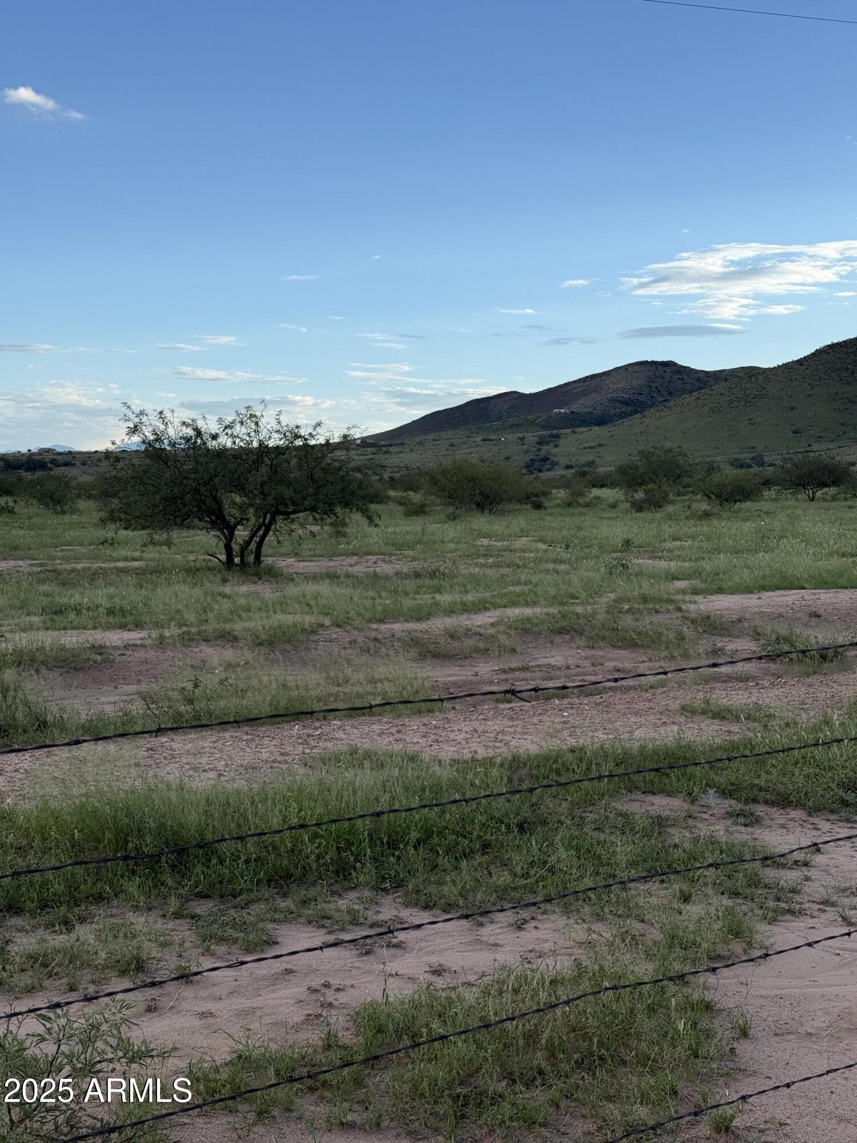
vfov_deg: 39.7
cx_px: 428
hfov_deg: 30.3
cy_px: 572
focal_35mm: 48
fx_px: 1584
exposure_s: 1/2494
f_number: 1.78
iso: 64
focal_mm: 6.76
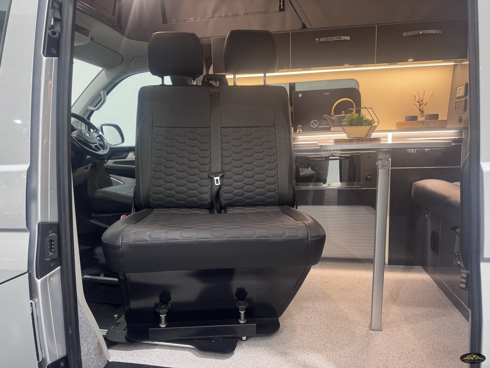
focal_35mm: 24
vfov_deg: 56.8
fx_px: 340
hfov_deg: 71.6
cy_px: 184
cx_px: 245
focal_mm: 6.76
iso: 250
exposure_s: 1/60
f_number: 1.78
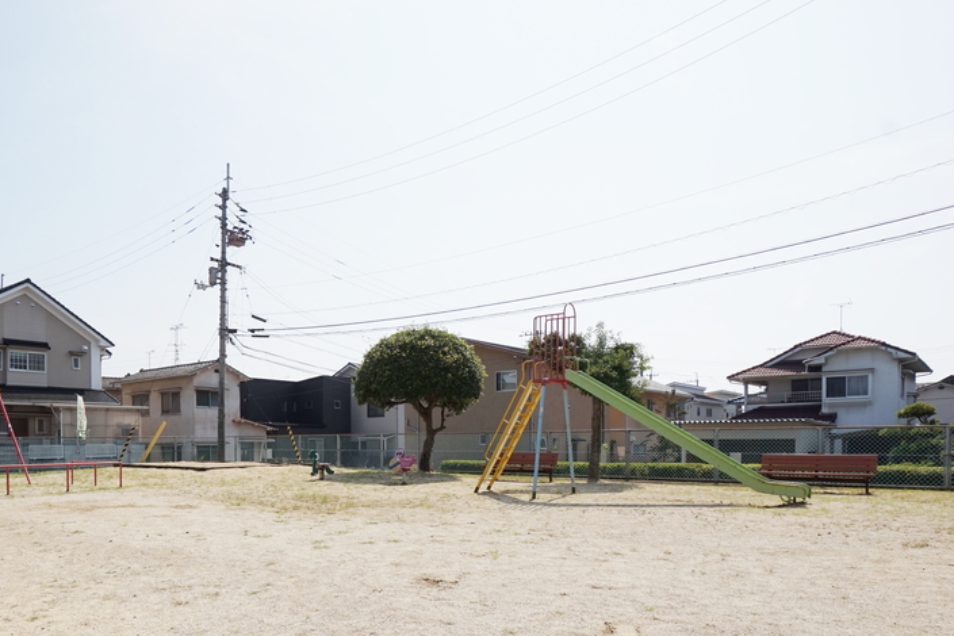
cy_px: 453
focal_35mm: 23
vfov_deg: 53.3
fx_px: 609
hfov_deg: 75.2
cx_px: 379
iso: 100
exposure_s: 1/320
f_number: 11
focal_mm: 10
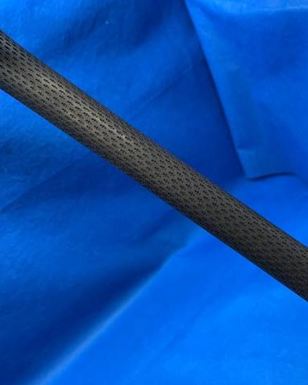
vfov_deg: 52.9
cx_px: 186
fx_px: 388
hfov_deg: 43.1
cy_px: 192
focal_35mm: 34
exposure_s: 1/60
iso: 160
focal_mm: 4.25
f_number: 1.8
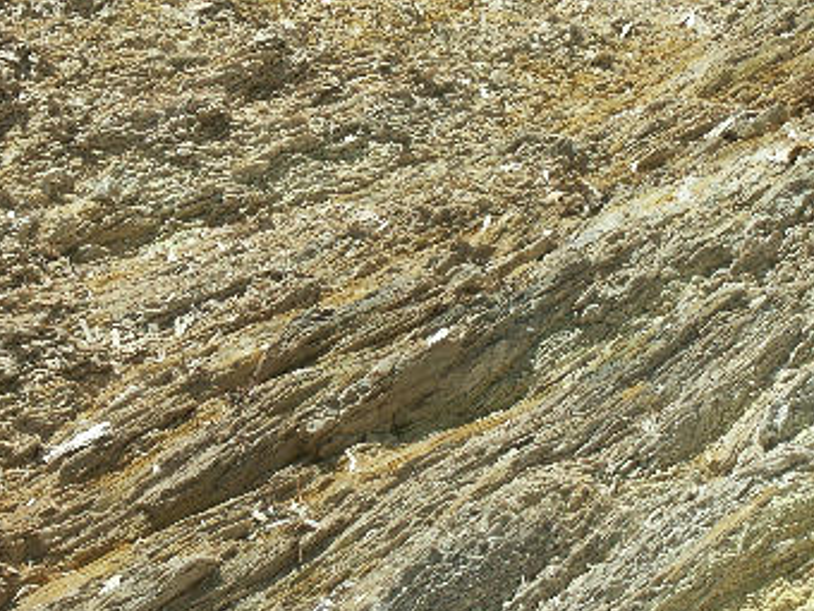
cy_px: 271
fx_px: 3833
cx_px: 475
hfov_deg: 12.1
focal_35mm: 163
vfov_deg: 9.1
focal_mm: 25.89
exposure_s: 1/500
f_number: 8
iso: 100
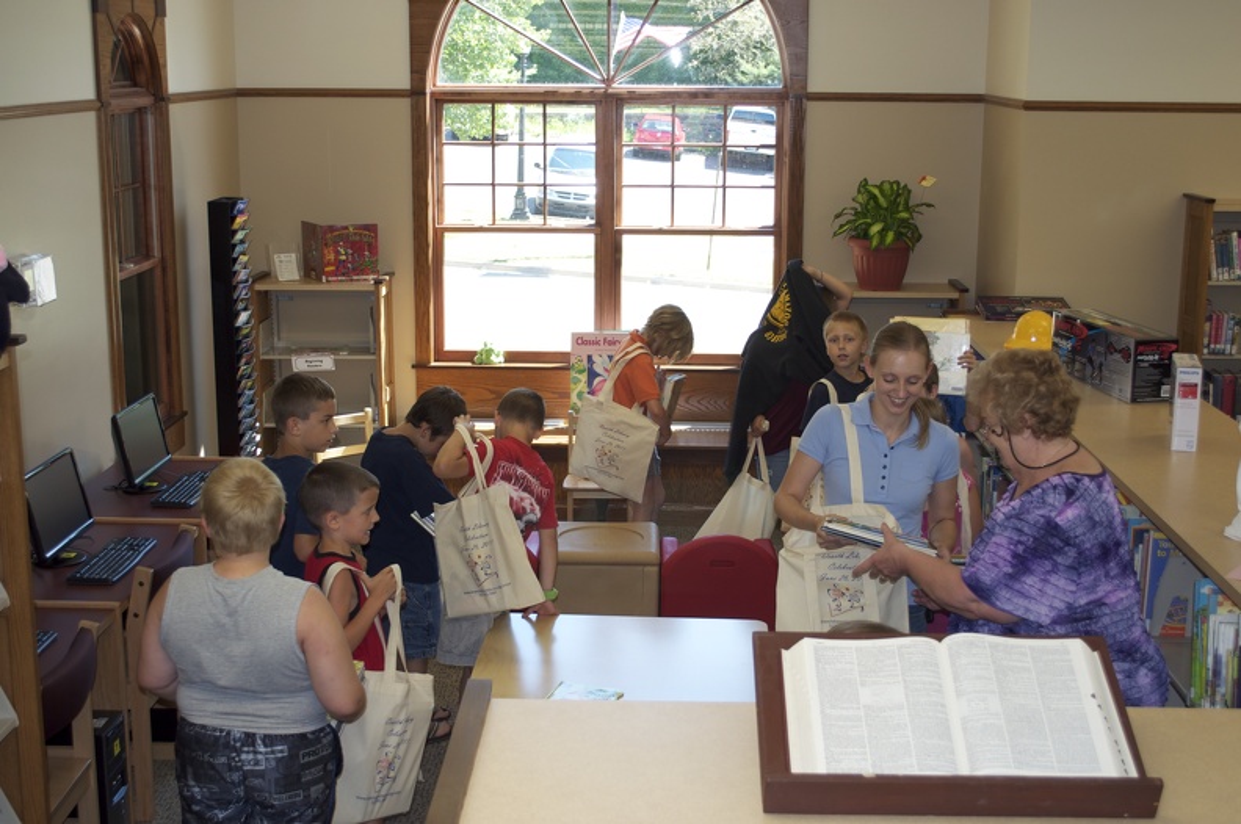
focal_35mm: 48
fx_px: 1653
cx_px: 620
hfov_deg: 41.2
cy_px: 412
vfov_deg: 28.0
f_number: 4.8
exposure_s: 1/50
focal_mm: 32
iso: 200
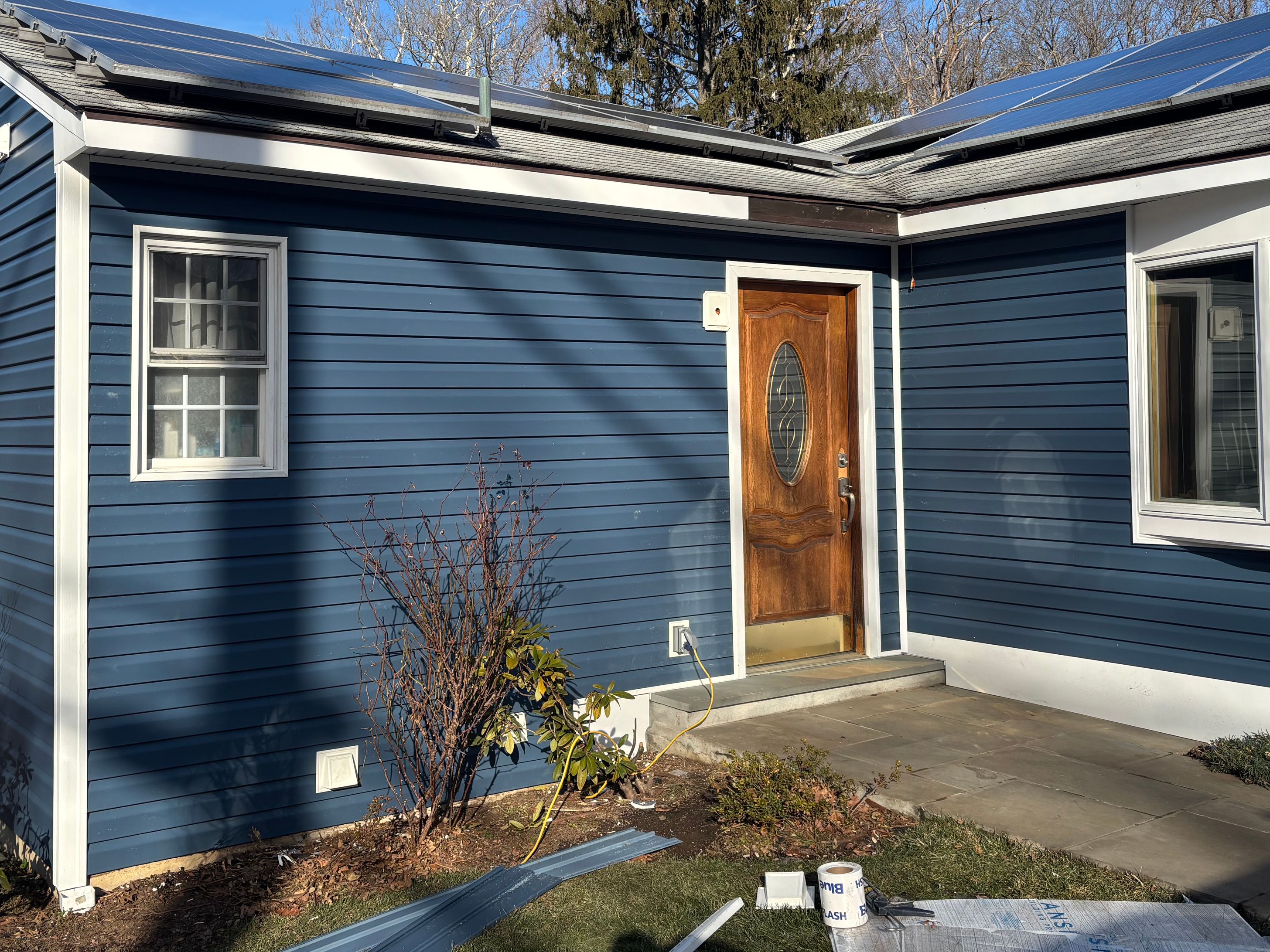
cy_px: 374
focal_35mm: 36
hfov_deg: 51.2
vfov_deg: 39.5
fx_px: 1321
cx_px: 560
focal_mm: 5.96
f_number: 1.6
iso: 50
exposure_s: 1/2513
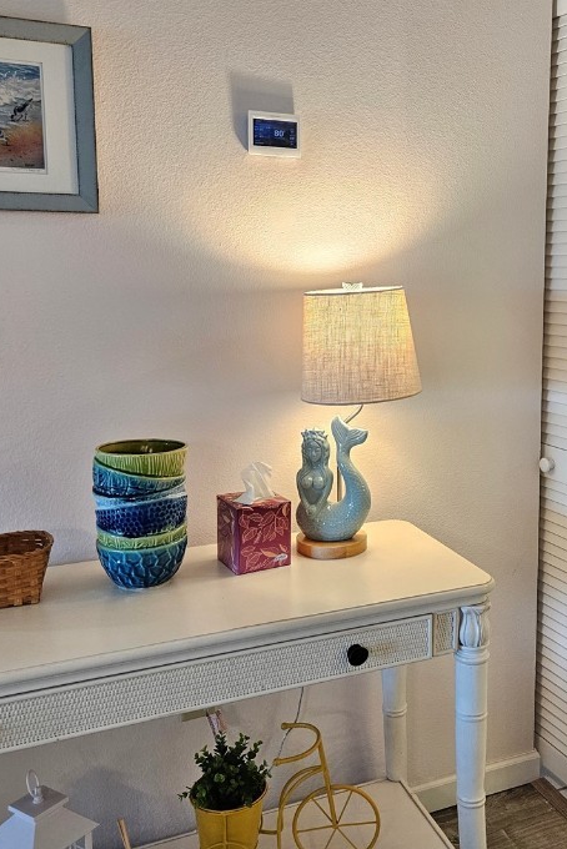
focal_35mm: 36
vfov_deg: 53.1
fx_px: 850
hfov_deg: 36.1
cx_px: 422
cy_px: 390
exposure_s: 1/120
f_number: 1.8
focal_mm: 5.4
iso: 250
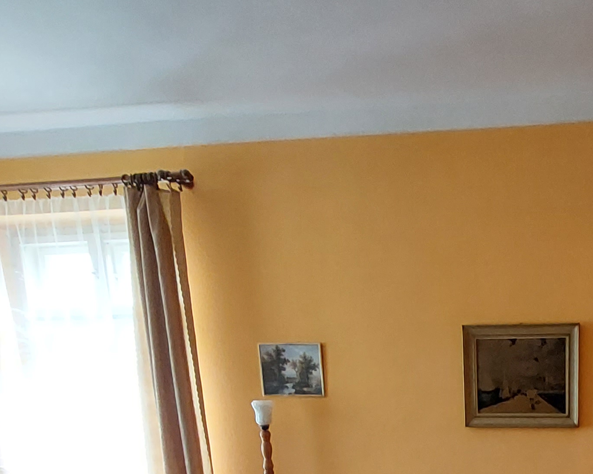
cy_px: 544
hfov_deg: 44.4
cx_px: 540
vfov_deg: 33.8
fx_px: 649
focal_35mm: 37
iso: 640
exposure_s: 1/25
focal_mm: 1.74
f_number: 2.2
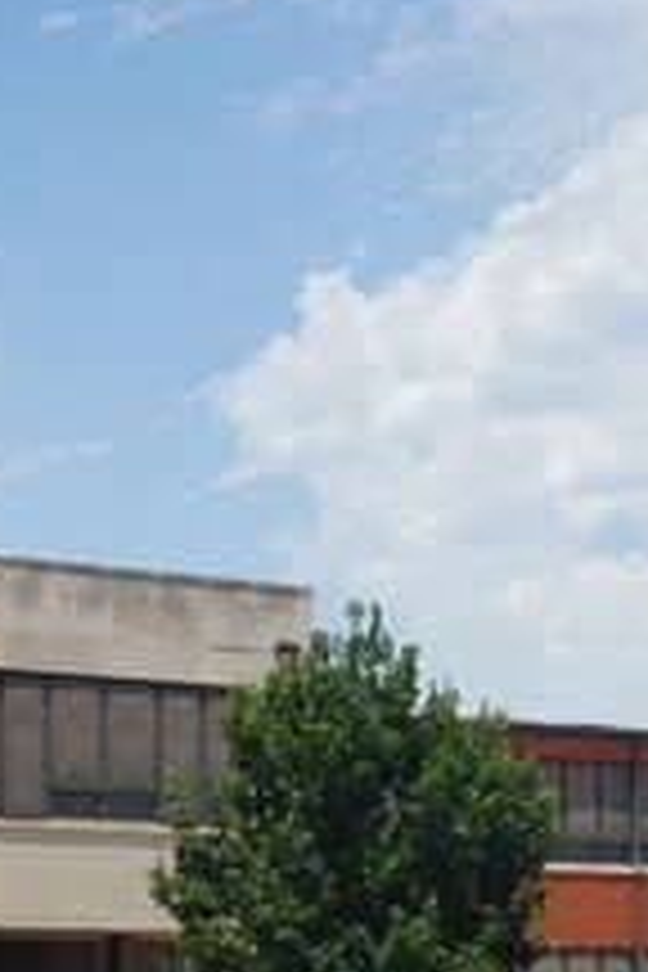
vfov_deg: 16.5
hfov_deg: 11.2
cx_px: 112
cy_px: 952
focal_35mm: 122
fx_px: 3294
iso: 100
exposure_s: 1/160
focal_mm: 22
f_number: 11
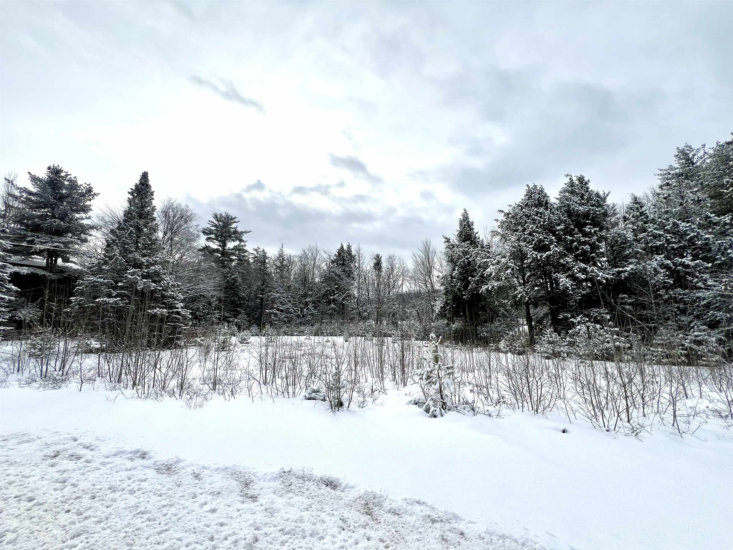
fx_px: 275
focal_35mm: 13
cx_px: 366
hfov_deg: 106.2
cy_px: 275
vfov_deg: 89.9
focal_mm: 1.57
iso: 32
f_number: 1.8
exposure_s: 1/3215
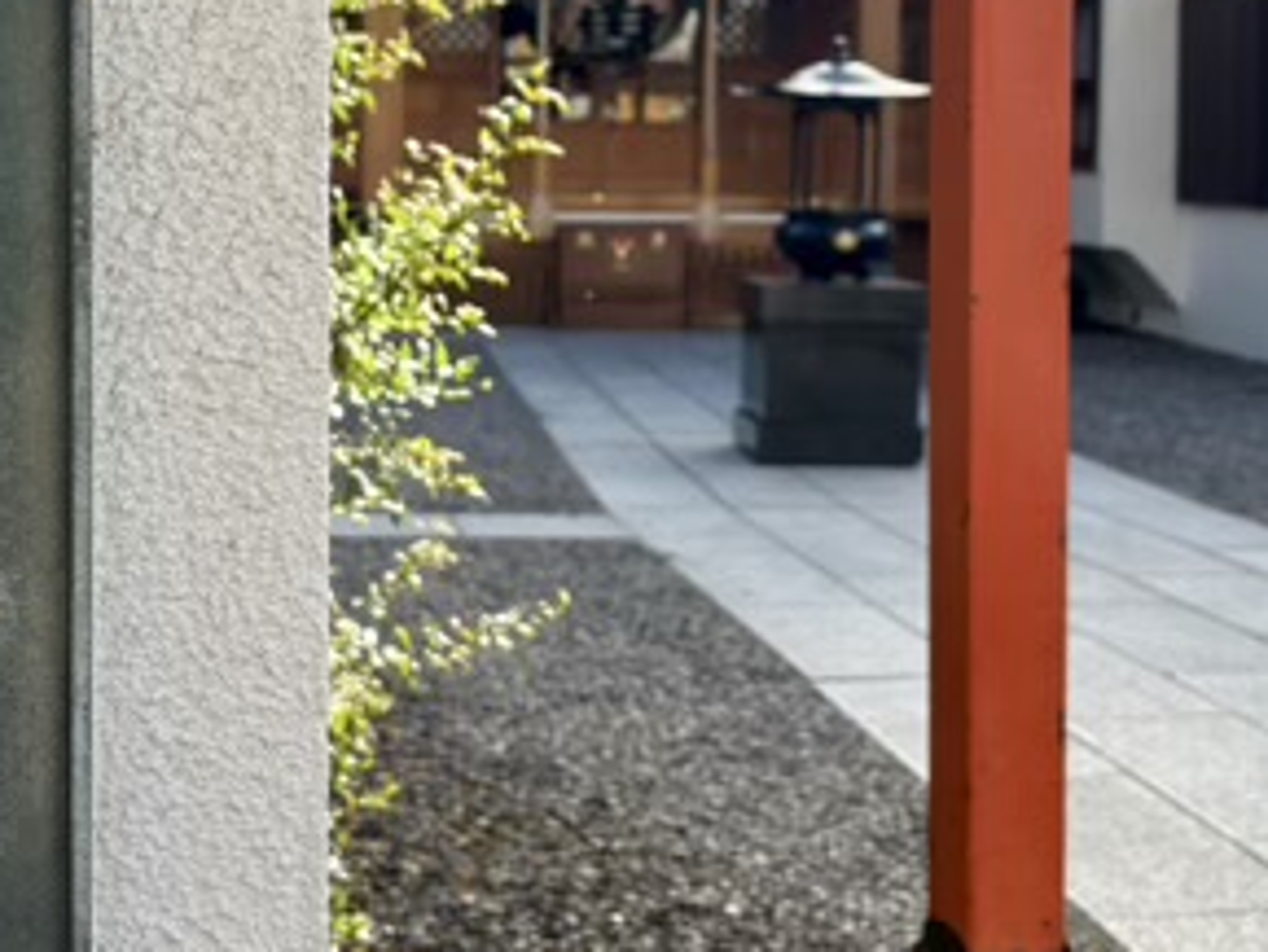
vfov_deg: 23.1
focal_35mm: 63
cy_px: 248
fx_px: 2309
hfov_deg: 30.7
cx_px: 535
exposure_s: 1/544
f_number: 1.6
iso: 50
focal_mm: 5.96
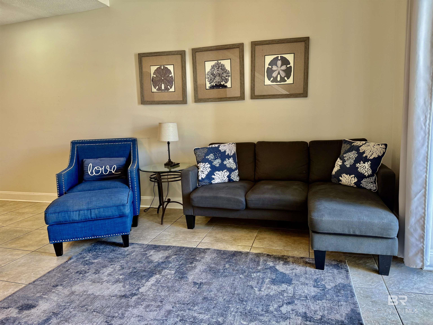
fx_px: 300
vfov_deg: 56.8
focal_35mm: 24
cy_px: 162
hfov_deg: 71.6
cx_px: 216
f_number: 1.78
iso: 125
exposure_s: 1/60
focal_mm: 6.76
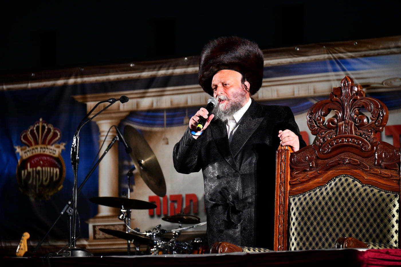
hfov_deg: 12.1
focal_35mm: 170
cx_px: 200
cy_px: 134
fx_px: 1893
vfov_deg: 8.1
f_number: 5.6
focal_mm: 170
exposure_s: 1/160
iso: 1250
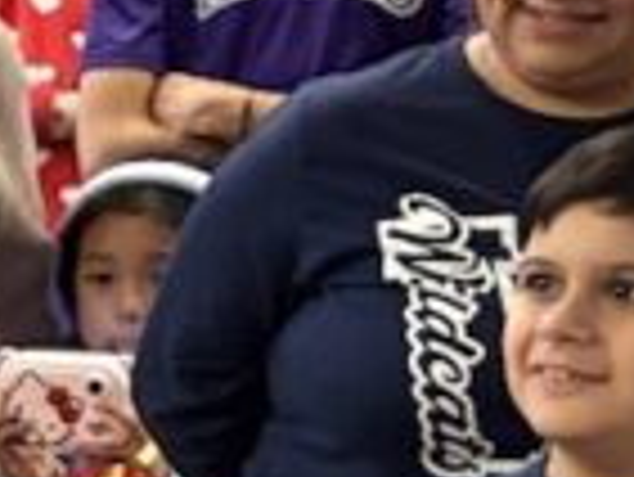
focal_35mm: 189
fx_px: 3465
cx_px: -1183
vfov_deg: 7.7
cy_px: 684
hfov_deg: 8.8
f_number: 1.6
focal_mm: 5.96
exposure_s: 1/30
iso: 500
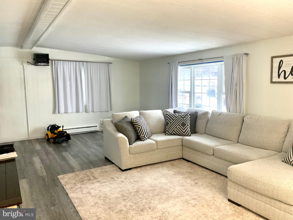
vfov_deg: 48.2
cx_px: 146
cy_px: 110
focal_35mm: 29
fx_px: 245
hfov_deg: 61.7
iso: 160
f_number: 1.8
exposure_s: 1/60
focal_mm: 3
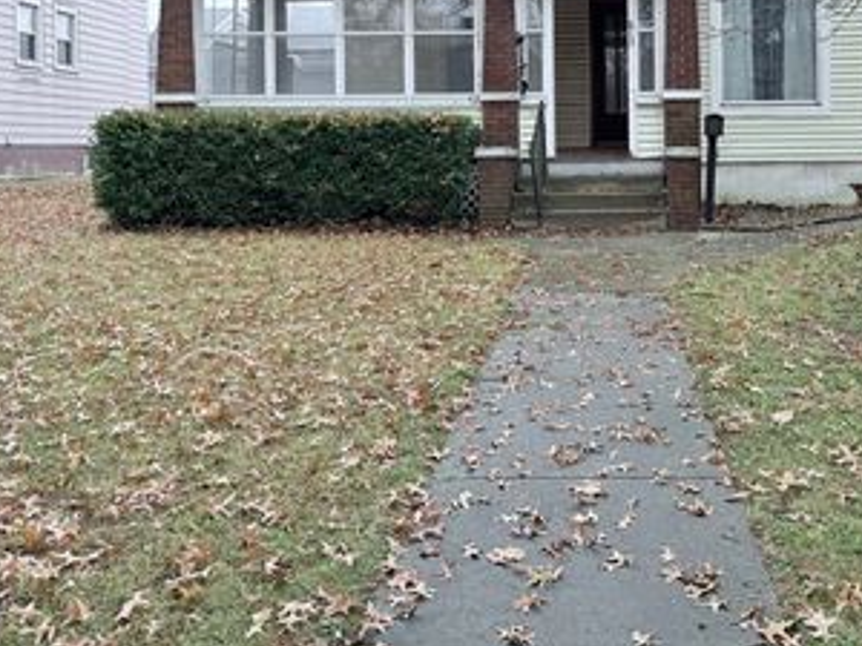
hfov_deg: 46.2
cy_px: 134
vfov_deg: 34.9
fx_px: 996
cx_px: 560
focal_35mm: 40
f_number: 1.78
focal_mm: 6.76
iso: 100
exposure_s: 1/341
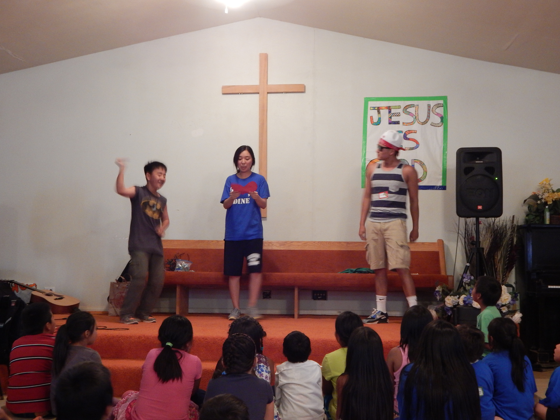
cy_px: 210
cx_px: 280
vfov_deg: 33.6
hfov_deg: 43.9
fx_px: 696
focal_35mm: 43
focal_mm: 7.7
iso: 400
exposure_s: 1/10
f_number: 3.6
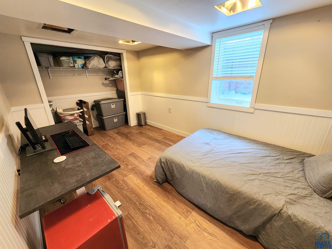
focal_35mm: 13
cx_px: 166
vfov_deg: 89.9
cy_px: 124
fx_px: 125
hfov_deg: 106.2
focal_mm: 2.2
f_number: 2.2
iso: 320
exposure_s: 1/60.2
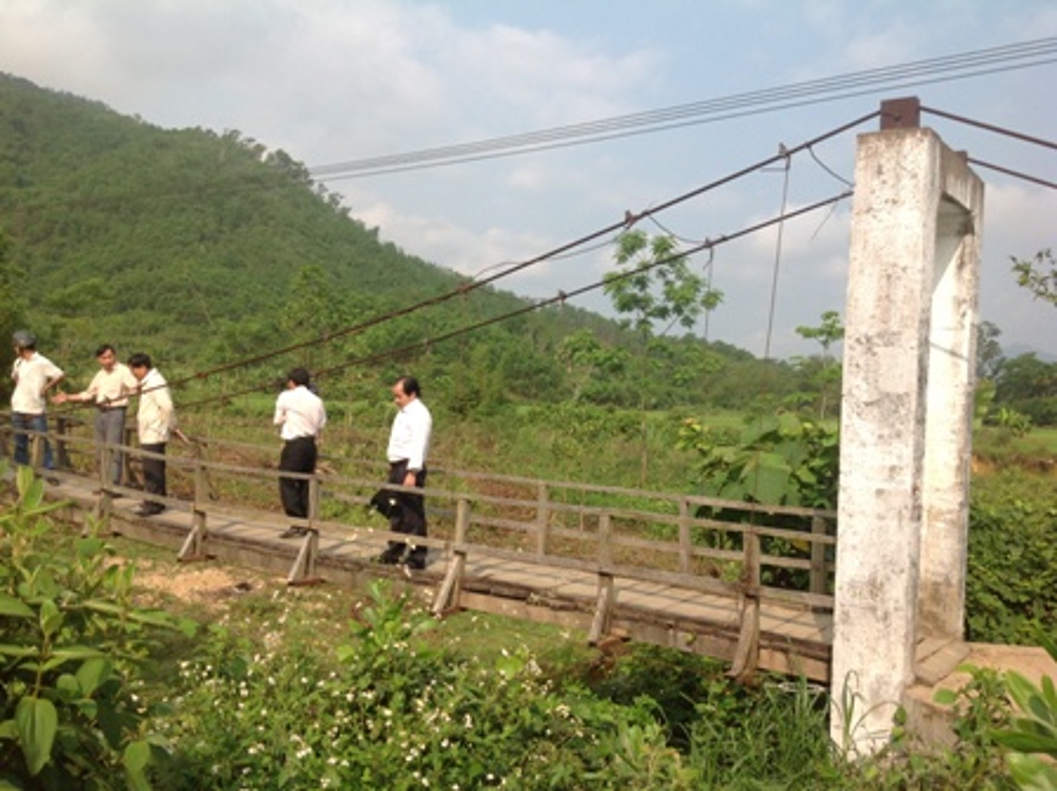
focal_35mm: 35
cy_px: 396
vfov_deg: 40.6
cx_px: 528
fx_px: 1068
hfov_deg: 52.7
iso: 50
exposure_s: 1/1439
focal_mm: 4.28
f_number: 2.4
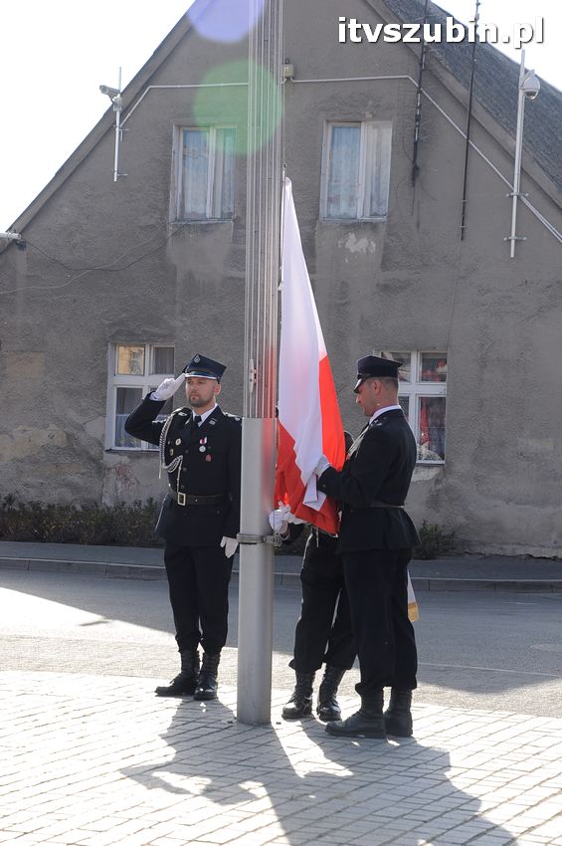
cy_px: 423
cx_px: 281
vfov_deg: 26.0
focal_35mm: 78
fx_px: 1830
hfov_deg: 17.5
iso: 400
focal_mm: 52
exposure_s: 1/400
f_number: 10
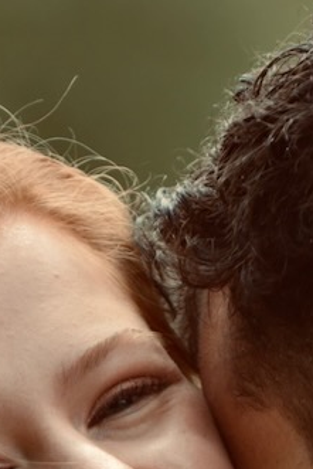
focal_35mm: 774
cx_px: 111
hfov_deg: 1.8
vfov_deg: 2.7
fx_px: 10083
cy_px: 792
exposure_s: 1/500
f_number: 2.8
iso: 125
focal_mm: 200
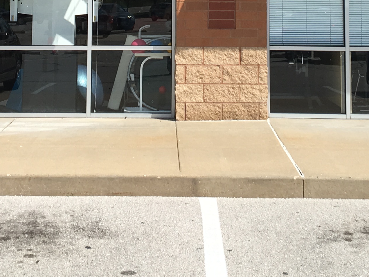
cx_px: 192
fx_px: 981
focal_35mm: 92
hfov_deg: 21.3
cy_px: -74
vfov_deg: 15.4
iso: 25
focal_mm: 4.15
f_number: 2.2
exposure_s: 1/1972
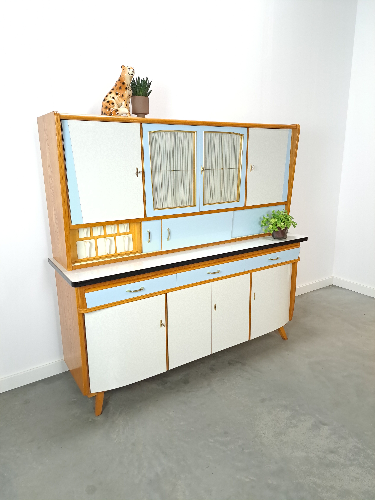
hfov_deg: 56.8
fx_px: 347
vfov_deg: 71.6
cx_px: 188
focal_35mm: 24
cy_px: 250
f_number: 1.8
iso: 320
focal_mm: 5.23
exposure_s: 1/50
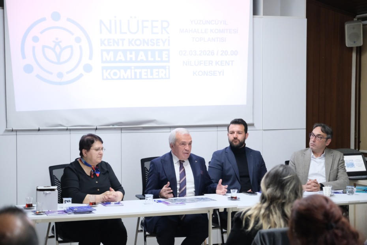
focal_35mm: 73
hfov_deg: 27.7
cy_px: 122
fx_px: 744
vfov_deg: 18.7
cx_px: 184
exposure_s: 1/100
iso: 4000
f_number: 2.8
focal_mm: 48.5
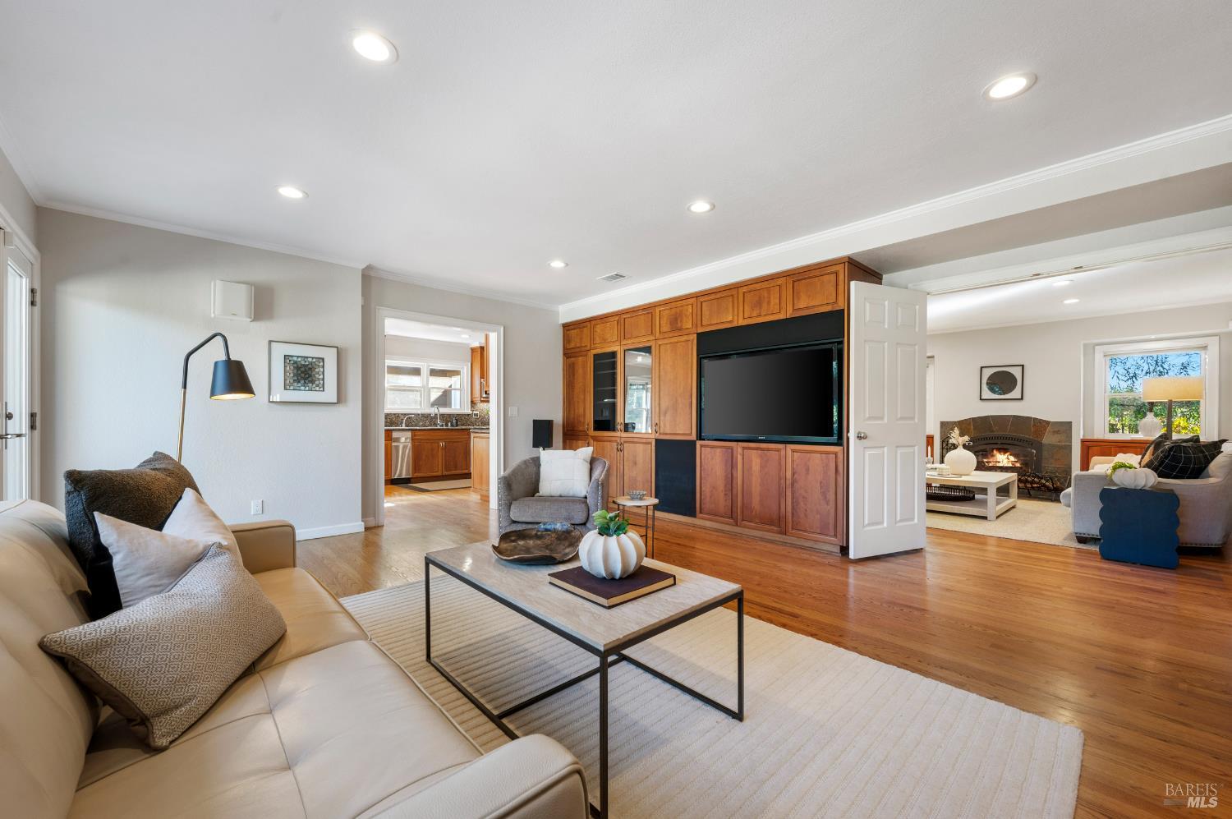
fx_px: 479
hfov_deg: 104.3
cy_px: 410
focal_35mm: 14
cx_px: 616
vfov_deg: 81.1
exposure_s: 1/3
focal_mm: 14
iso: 320
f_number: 9
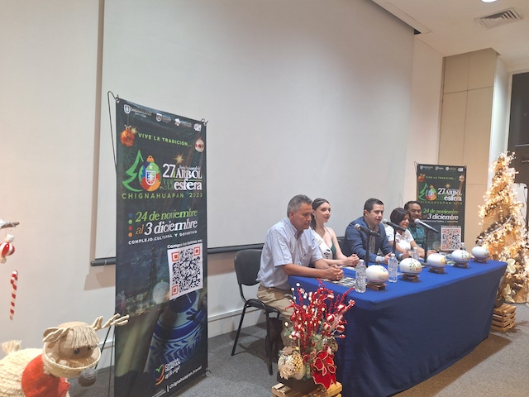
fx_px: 351
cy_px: 198
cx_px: 264
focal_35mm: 23
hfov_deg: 73.9
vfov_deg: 58.9
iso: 250
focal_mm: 5.54
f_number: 1.8
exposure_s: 1/40
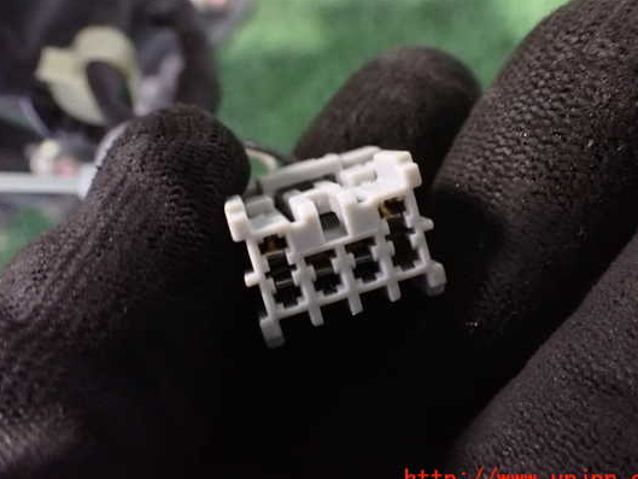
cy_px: 224
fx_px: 627
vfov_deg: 41.8
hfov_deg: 53.9
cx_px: 315
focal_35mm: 34
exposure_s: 1/30
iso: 1600
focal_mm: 5.4
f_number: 2.3
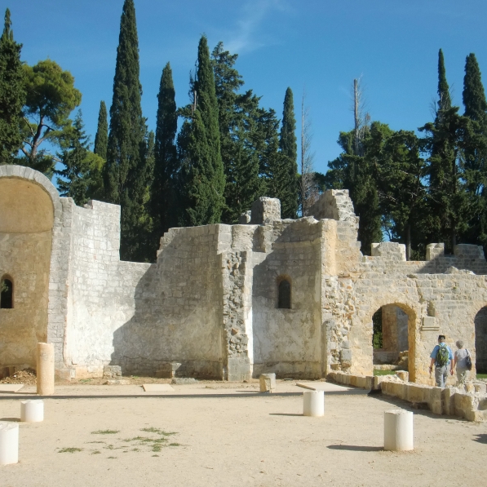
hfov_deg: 37.5
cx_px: 272
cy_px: 243
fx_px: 716
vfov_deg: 37.6
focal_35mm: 45
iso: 100
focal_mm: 6.66
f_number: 8.9
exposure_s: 1/250
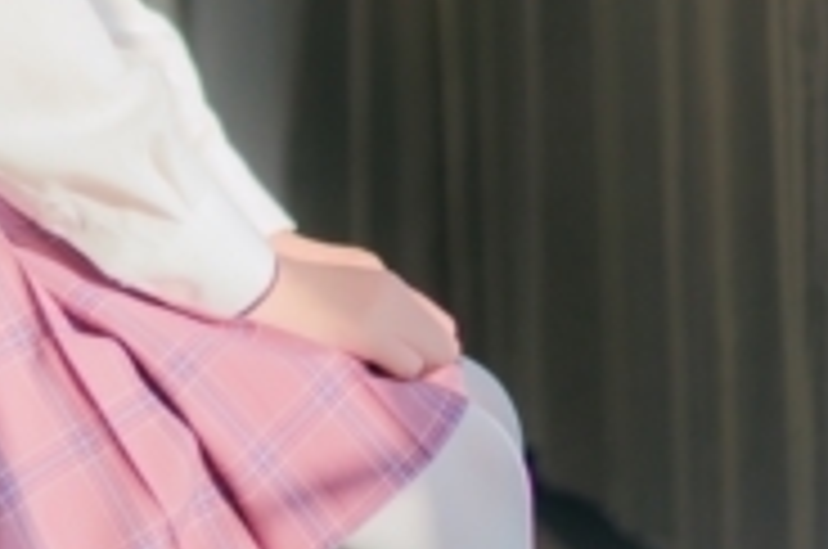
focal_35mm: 143
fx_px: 3283
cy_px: -454
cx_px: -207
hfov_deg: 13.9
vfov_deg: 9.1
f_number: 1.4
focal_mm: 35
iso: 125
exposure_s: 1/3200
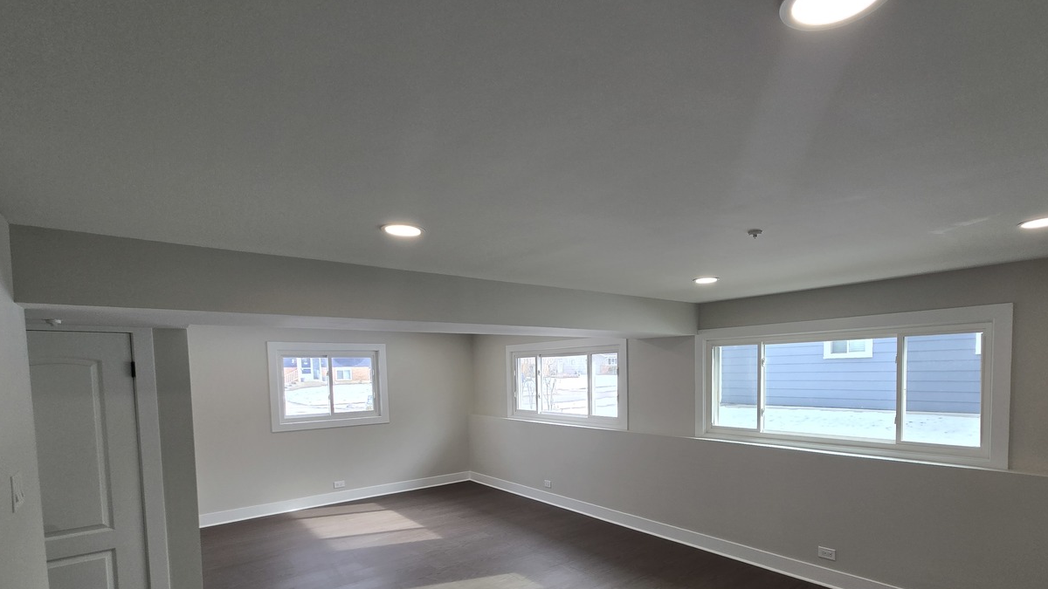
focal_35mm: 17
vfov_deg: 62.2
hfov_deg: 95.6
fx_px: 472
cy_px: 397
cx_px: 577
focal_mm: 2.2
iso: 50
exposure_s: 1/120
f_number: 2.2
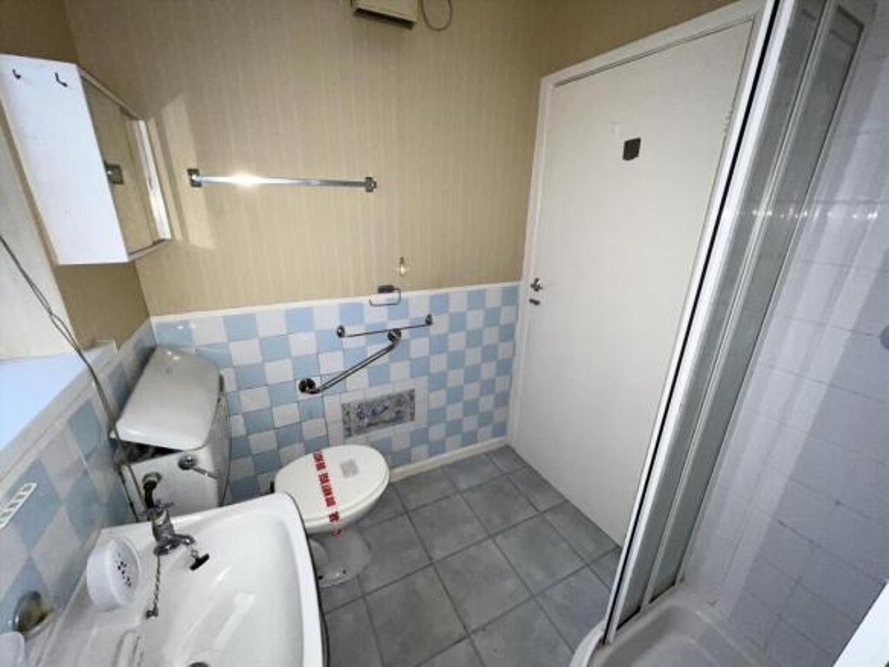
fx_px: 334
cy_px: 334
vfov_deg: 89.9
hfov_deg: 106.2
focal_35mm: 13
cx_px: 444
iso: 125
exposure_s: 1/60
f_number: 1.8
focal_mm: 1.57
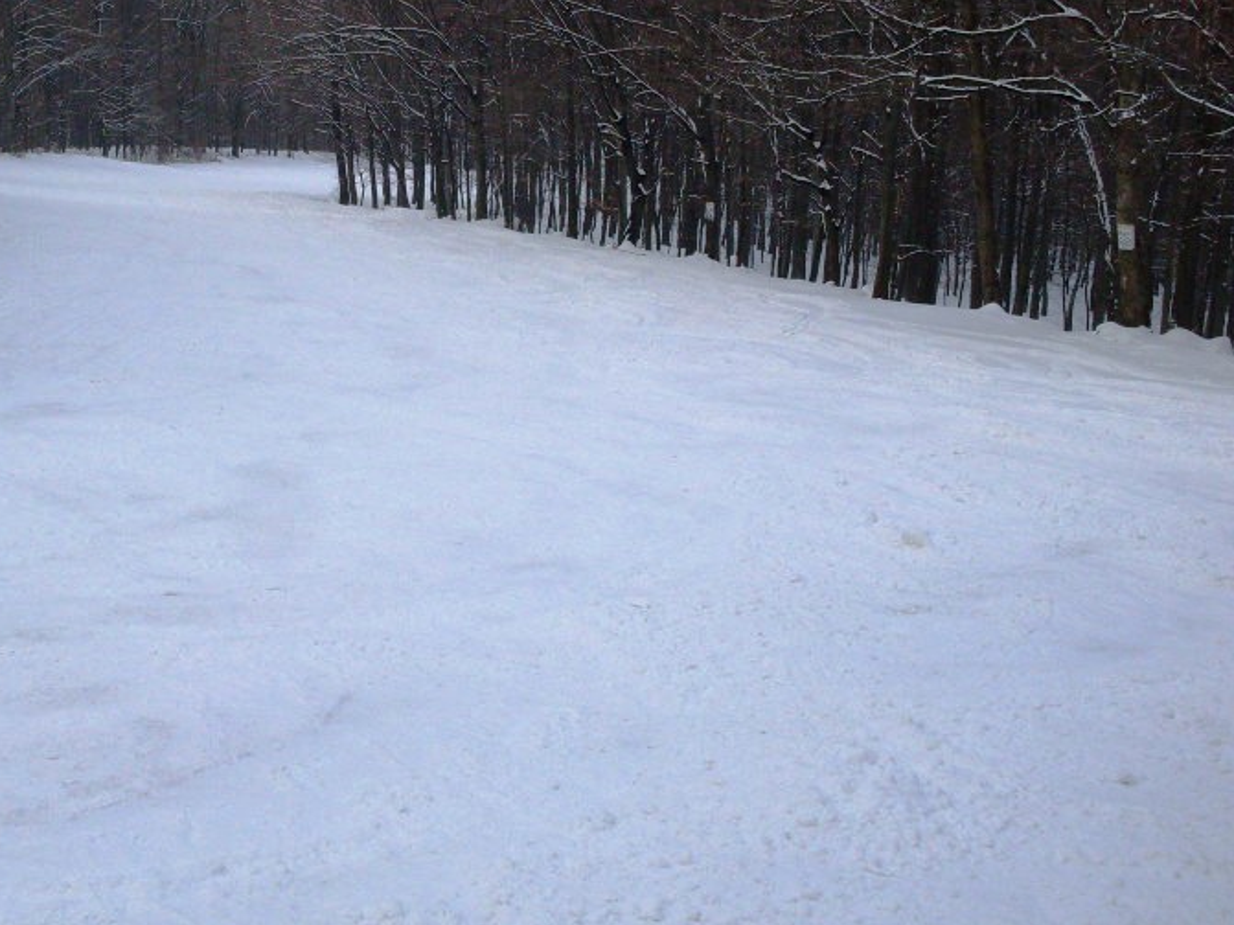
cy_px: 234
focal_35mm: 58
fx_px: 2067
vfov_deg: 24.9
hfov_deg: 32.5
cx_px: 294
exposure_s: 1/180
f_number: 8.4
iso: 80
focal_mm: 6.3
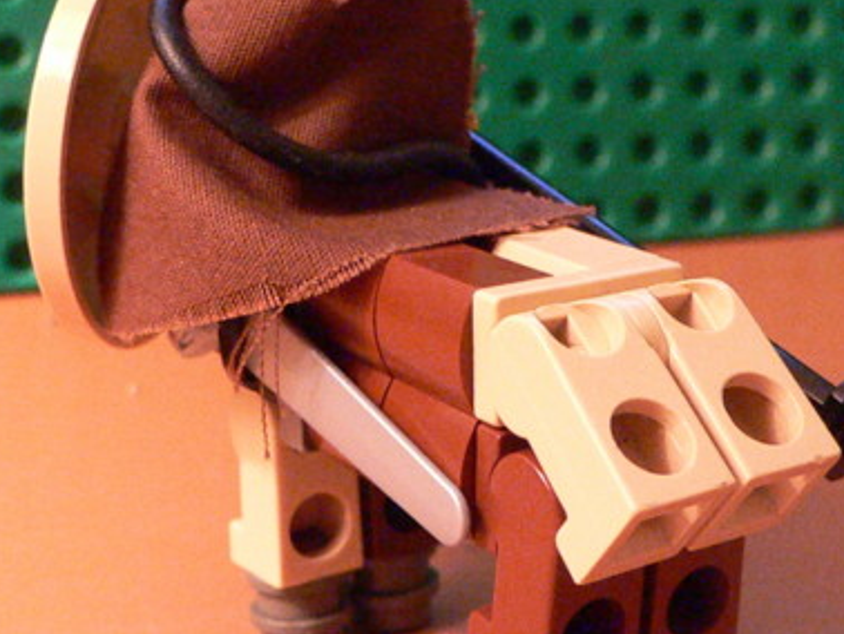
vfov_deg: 19.9
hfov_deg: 26.3
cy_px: 324
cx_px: 464
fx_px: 1805
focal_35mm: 74
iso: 400
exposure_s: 1/13
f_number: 2.8
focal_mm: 4.6
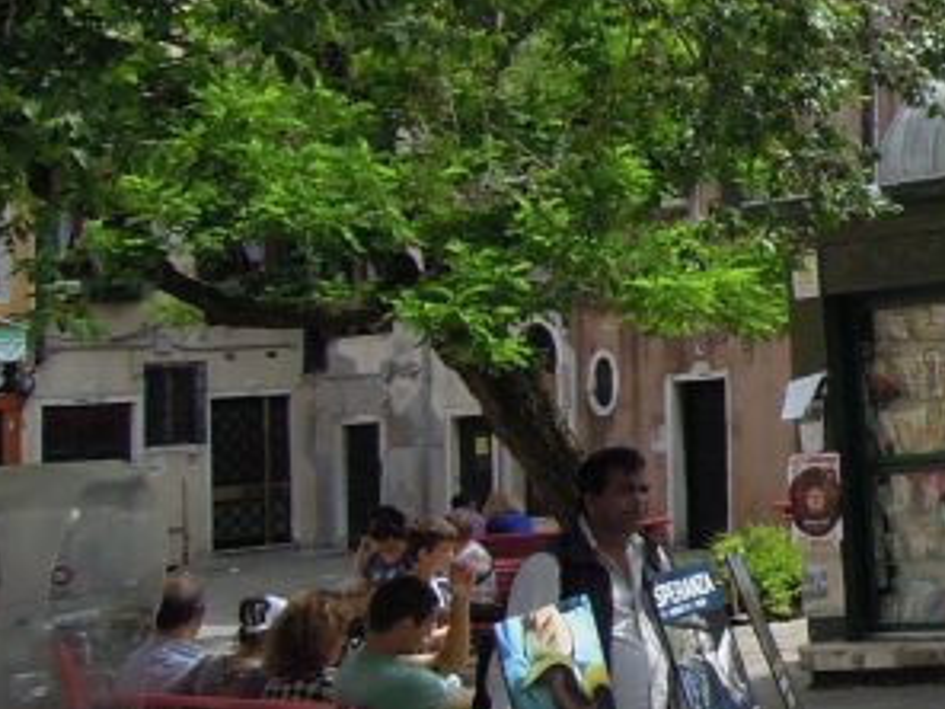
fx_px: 2266
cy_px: 118
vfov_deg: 17.6
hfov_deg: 20.1
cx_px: 1440
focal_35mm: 83
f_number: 2.8
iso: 160
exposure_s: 1/1000
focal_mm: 4.3
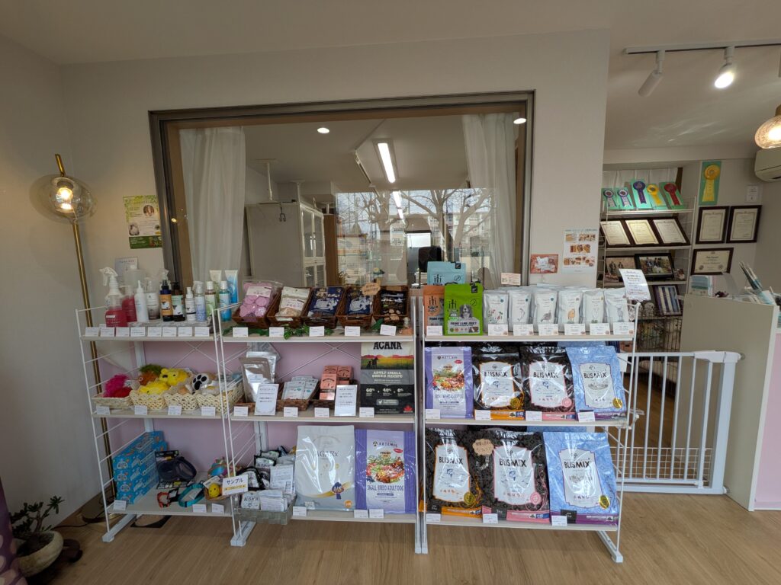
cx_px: 390
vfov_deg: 85.7
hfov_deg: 102.1
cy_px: 292
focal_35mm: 14
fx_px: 316
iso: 49
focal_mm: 1.83
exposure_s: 1/100
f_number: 2.2
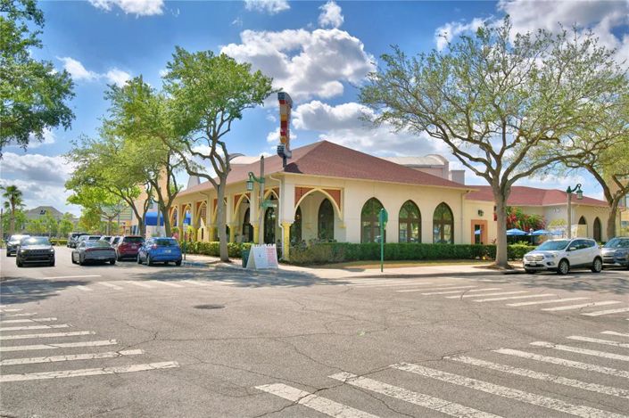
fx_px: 524
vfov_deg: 43.5
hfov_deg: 62.0
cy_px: 209
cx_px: 314
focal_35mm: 30
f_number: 5.6
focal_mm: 20
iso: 100
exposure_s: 1/1250
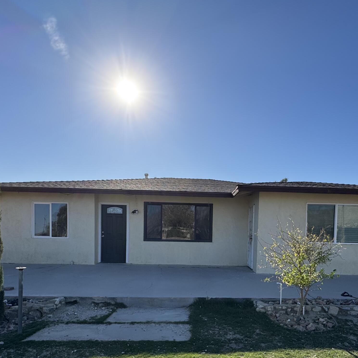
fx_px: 293
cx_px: 218
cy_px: 243
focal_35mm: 25
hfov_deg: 62.3
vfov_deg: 61.2
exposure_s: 1/1927
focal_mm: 2.22
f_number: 2.2
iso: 50
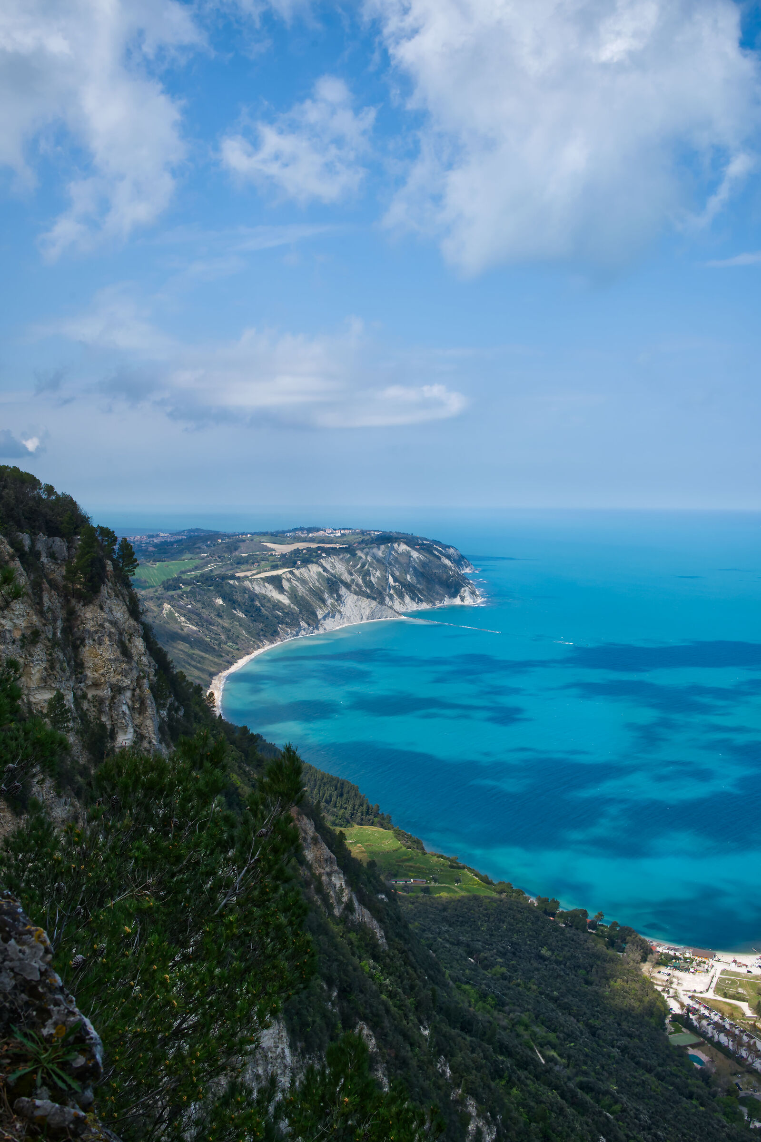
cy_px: 571
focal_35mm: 35
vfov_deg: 54.4
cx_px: 380
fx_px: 1110
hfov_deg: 37.8
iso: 250
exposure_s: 1/640
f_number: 9
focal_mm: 35
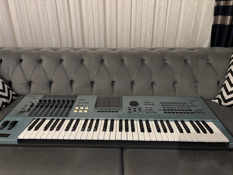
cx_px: 116
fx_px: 175
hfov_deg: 67.3
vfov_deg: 53.1
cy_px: 88
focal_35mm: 26
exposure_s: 1/30
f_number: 1.6
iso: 640
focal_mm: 5.96
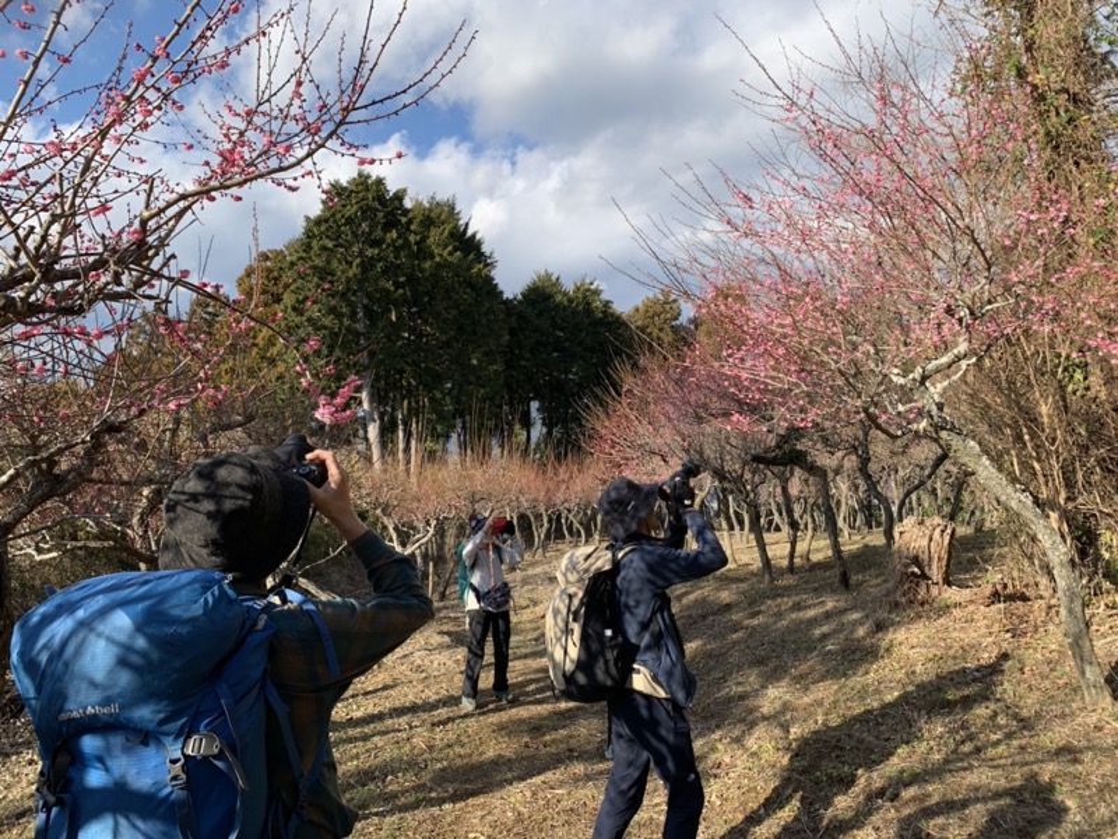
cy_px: 420
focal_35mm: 26
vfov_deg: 53.1
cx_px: 559
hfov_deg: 67.3
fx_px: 840
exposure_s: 1/1043
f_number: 1.8
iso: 25
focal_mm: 4.25
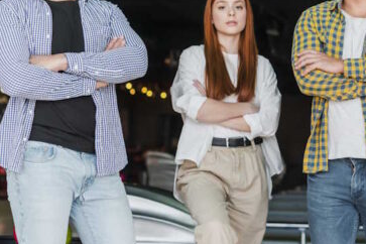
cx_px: 311
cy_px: 87
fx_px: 874
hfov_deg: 23.2
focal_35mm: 86
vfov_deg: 15.9
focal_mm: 50
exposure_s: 1/125
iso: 500
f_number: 2.8
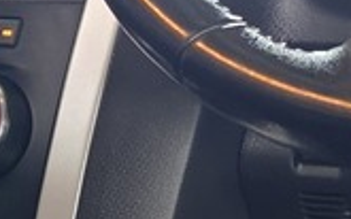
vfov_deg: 8.7
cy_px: 104
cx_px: -104
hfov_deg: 13.4
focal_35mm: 151
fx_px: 1444
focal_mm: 6.25
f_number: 1.7
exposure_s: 1/100
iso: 640
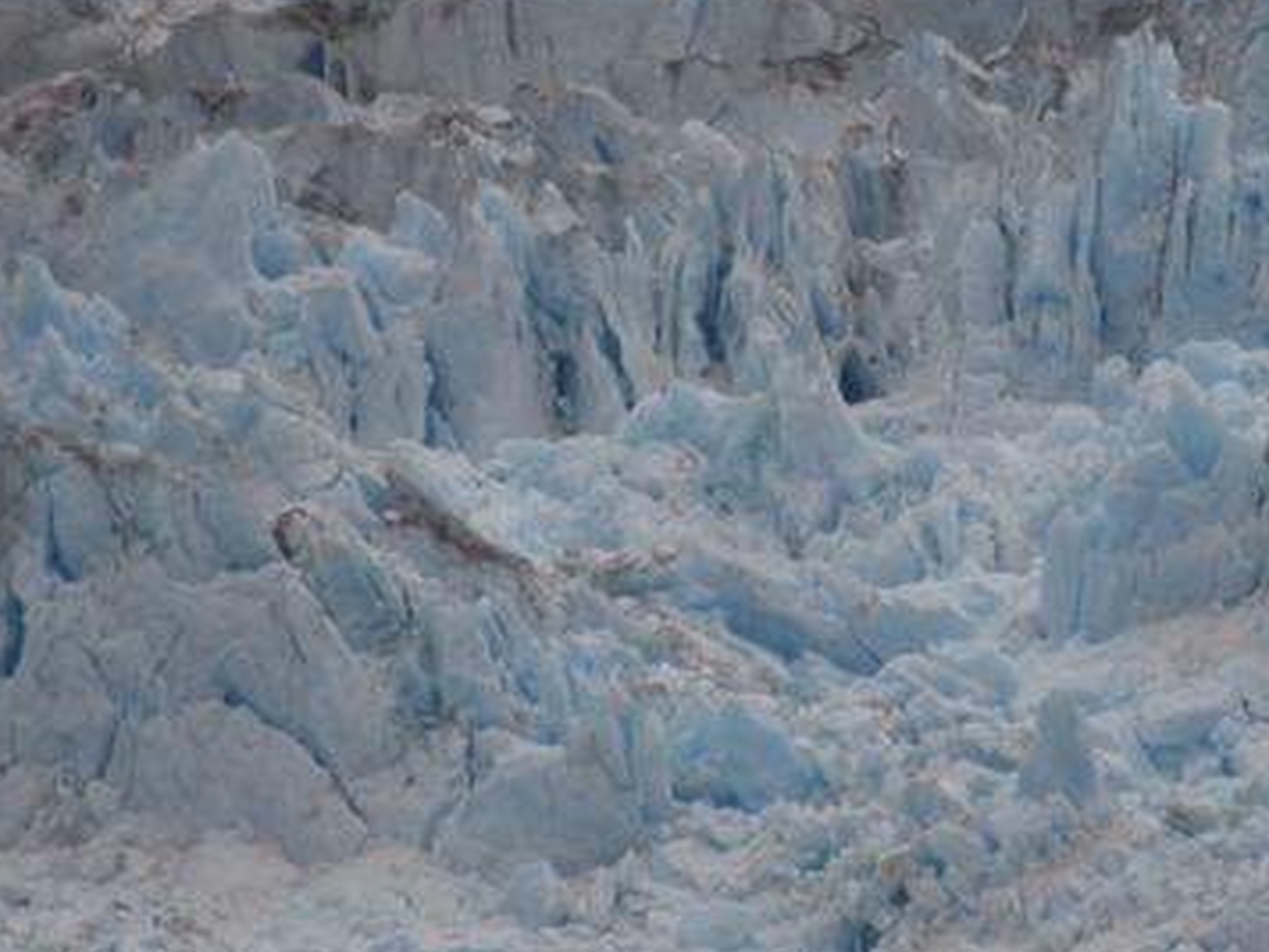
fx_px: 38016
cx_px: 766
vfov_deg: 1.4
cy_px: 446
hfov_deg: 1.9
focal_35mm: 1037
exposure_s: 1/640
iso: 500
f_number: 5.6
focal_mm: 300
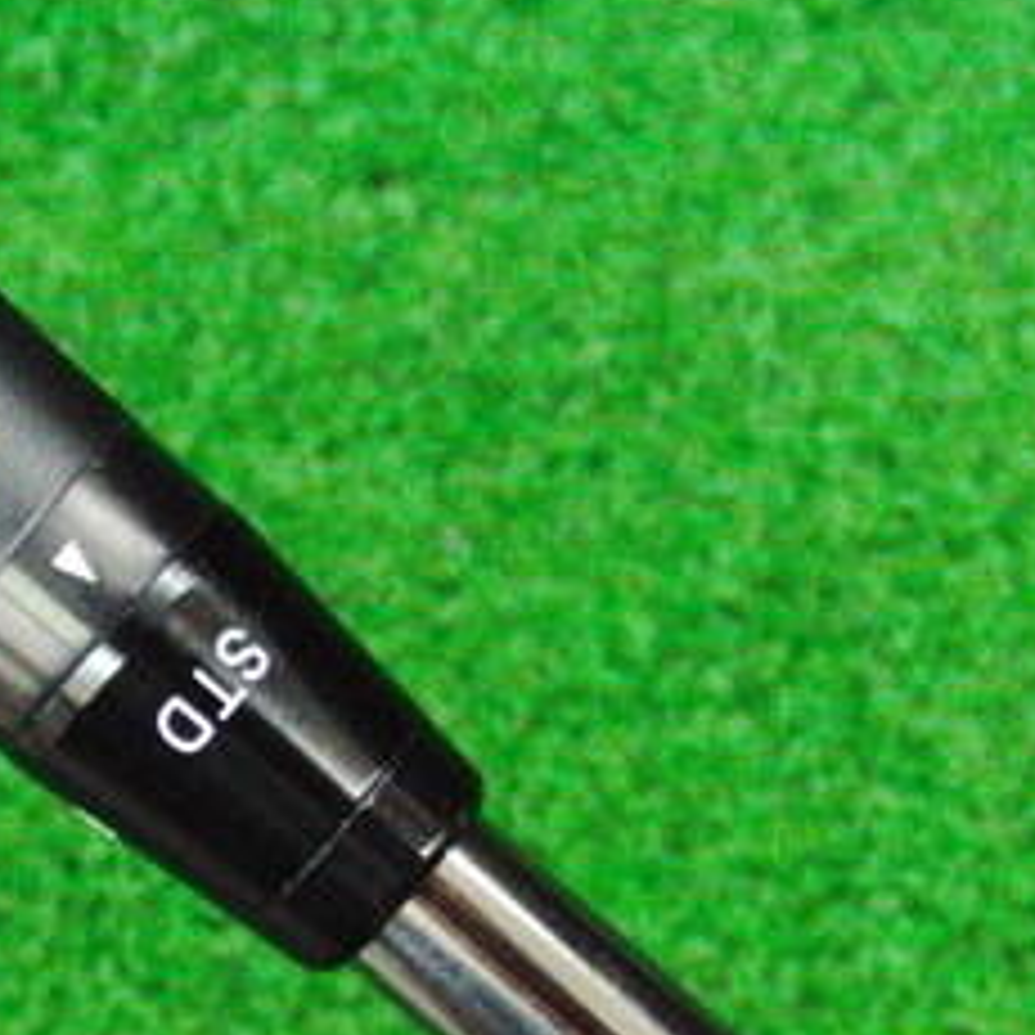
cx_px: 158
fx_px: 3078
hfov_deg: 18.8
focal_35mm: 91
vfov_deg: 19.0
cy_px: 756
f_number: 3.6
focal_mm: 6.42
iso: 3200
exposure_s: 1/160
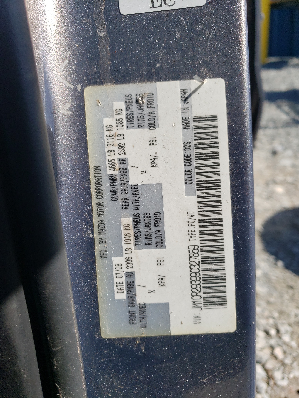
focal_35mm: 26
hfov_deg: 53.1
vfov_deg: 67.3
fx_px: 299
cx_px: 150
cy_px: 199
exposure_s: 1/2000
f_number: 1.5
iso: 50
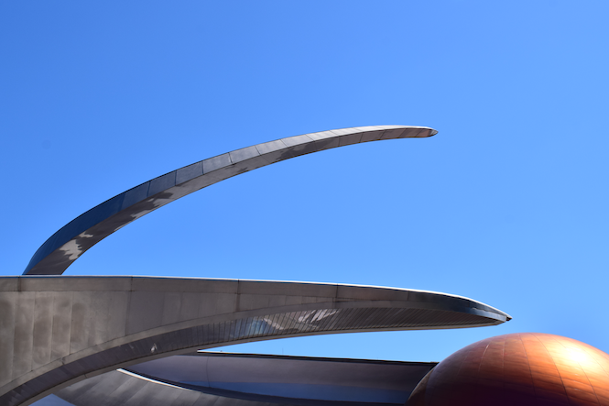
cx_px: 298
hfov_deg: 44.5
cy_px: 203
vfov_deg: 30.5
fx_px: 744
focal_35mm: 44
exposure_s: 1/500
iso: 200
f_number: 11
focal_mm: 26
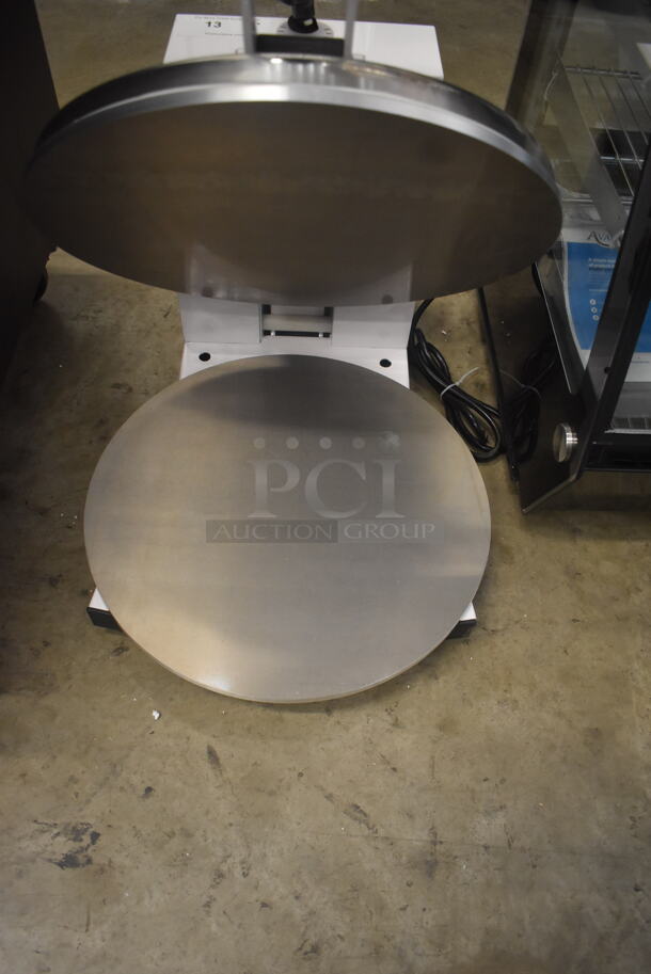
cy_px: 487
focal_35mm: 27
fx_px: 731
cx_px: 326
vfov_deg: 67.3
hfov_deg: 48.0
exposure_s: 1/125
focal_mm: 18
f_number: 3.5
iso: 1800
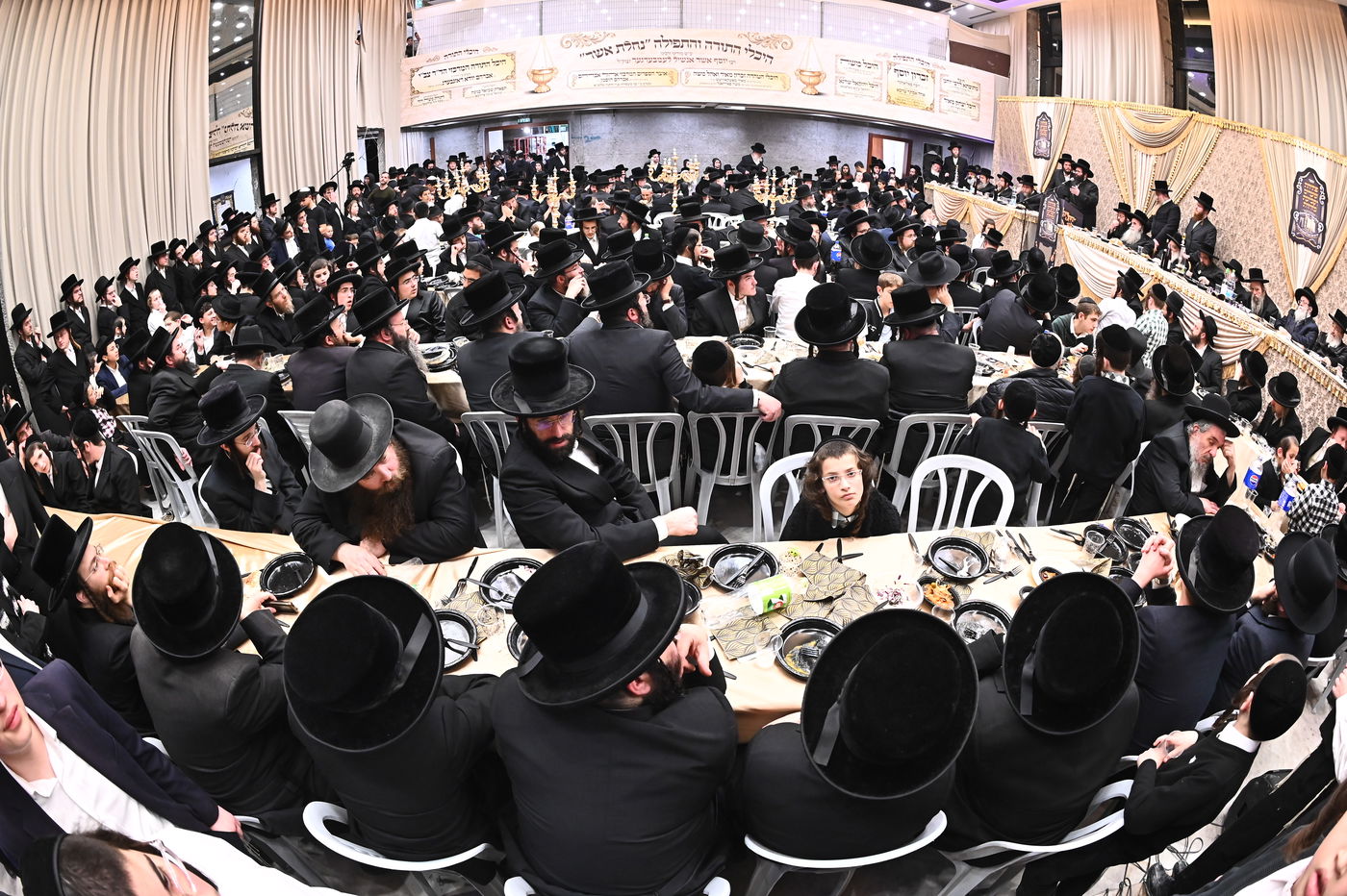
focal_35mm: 16
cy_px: 448
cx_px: 674
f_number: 6.3
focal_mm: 16
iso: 3200
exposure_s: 1/160
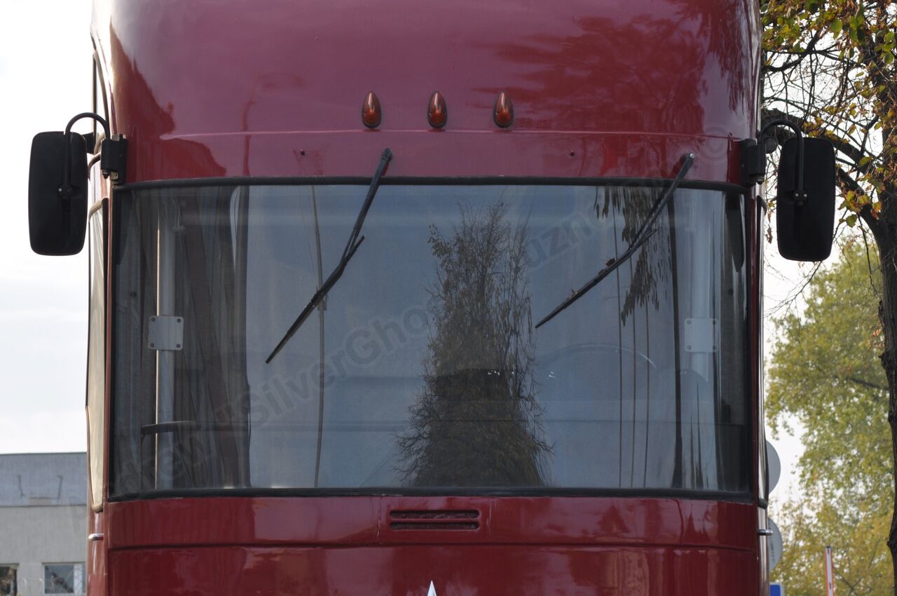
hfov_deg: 12.5
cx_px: 448
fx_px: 4106
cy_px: 298
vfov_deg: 8.3
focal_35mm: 165
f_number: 8
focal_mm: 110
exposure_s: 1/100
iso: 200
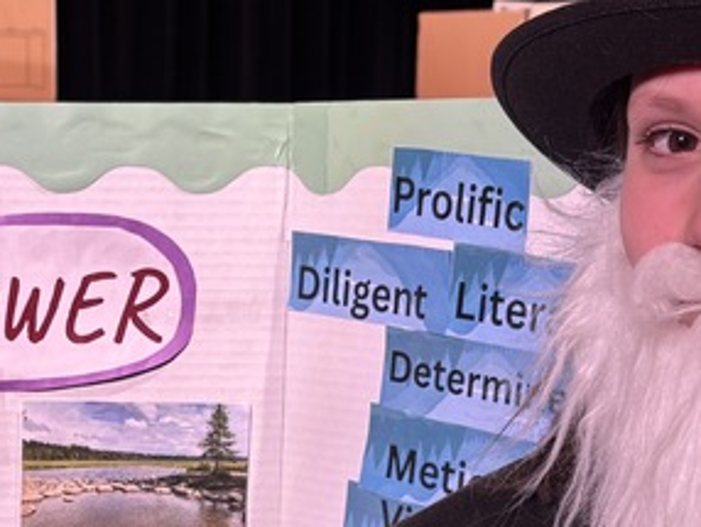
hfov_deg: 20.7
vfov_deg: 15.5
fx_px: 1885
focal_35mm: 93
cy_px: 586
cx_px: 86
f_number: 1.6
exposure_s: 1/120
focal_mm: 5.96
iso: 64
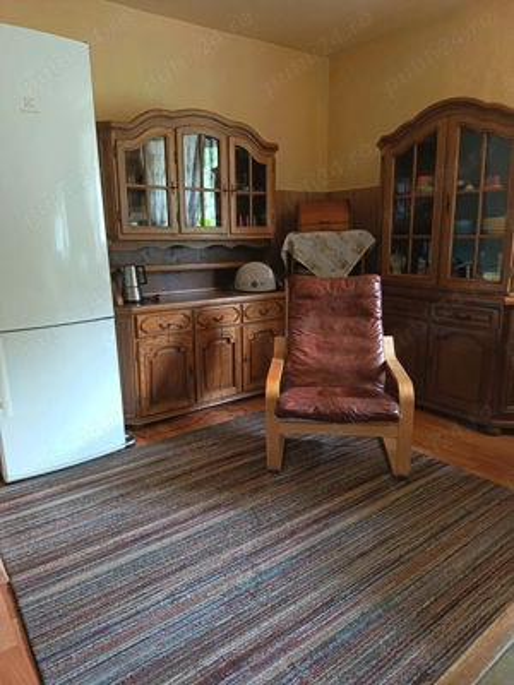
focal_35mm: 24
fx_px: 475
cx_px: 257
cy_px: 342
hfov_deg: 56.8
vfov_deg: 71.6
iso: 2640
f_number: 1.75
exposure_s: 1/25
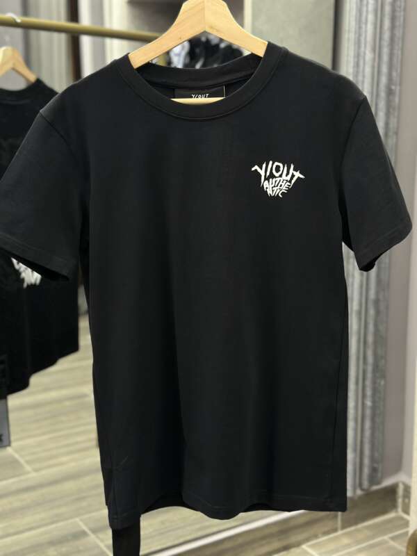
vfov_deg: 39.7
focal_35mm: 48
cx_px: 208
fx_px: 771
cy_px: 278
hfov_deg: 30.3
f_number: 1.78
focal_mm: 6.86
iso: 320
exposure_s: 1/40
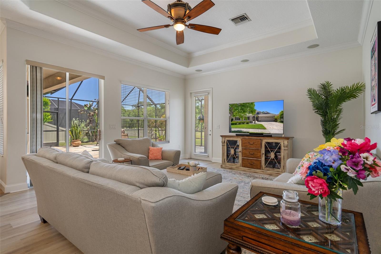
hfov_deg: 90.0
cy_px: 127
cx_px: 190
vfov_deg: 67.4
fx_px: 190
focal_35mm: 18
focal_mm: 18
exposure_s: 1/2.5
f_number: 8
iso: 320
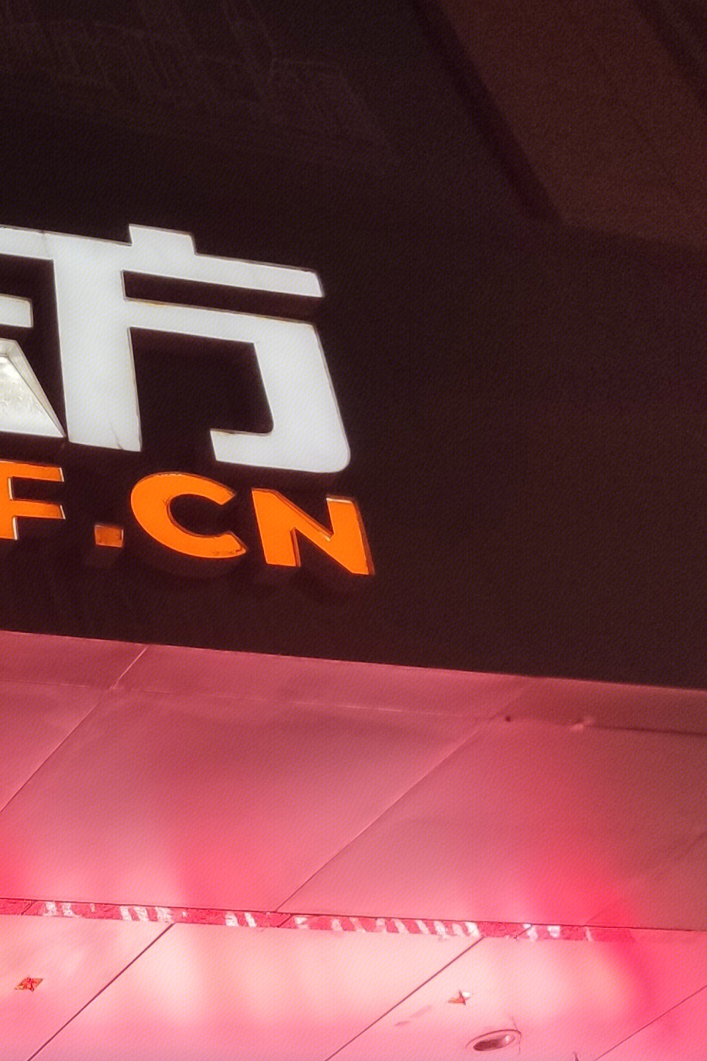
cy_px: 297
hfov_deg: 16.7
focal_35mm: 73
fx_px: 2150
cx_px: -399
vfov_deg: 27.4
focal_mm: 4.75
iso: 218
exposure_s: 1/50
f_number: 1.75
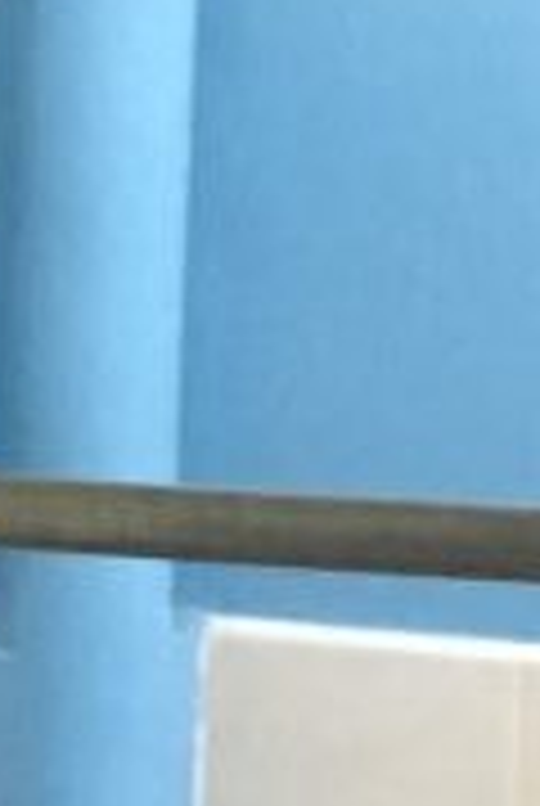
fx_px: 4012
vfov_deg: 11.2
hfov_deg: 7.7
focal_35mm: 179
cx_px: 79
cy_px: 1042
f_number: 2.2
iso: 800
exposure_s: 1/15
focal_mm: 4.15
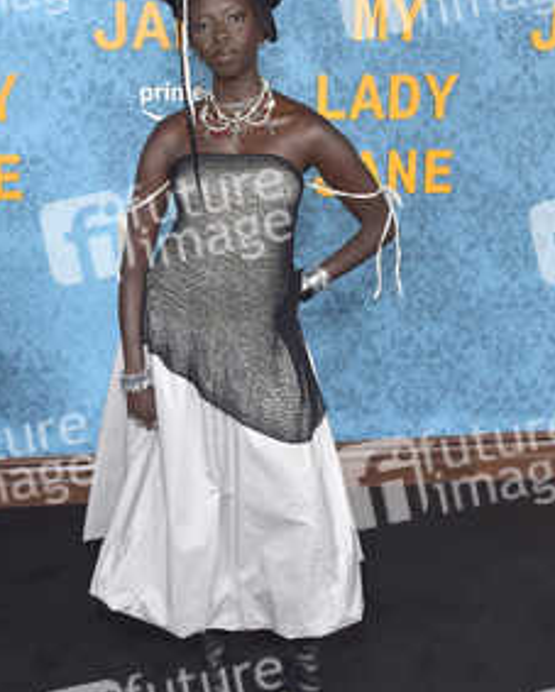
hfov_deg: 28.6
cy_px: 350
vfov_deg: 35.3
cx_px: 238
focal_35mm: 53
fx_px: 1086
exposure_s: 1/200
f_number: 6.3
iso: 640
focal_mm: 40
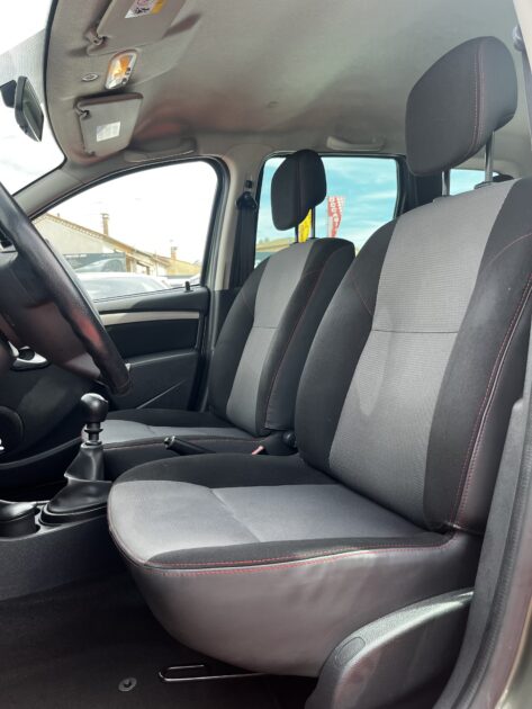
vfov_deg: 67.3
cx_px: 266
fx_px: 532
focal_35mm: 26
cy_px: 354
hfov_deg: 53.1
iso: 50
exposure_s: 1/243
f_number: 1.6
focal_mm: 5.1
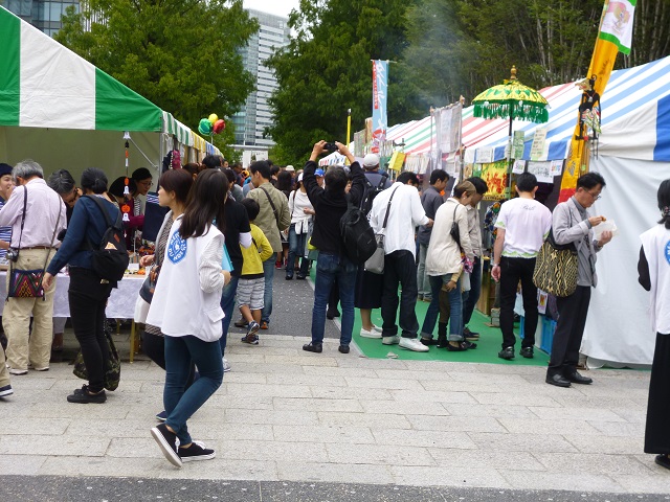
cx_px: 335
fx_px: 1181
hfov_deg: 31.7
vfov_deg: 24.0
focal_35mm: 61
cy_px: 251
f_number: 4.1
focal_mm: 10.9
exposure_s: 1/160
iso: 100
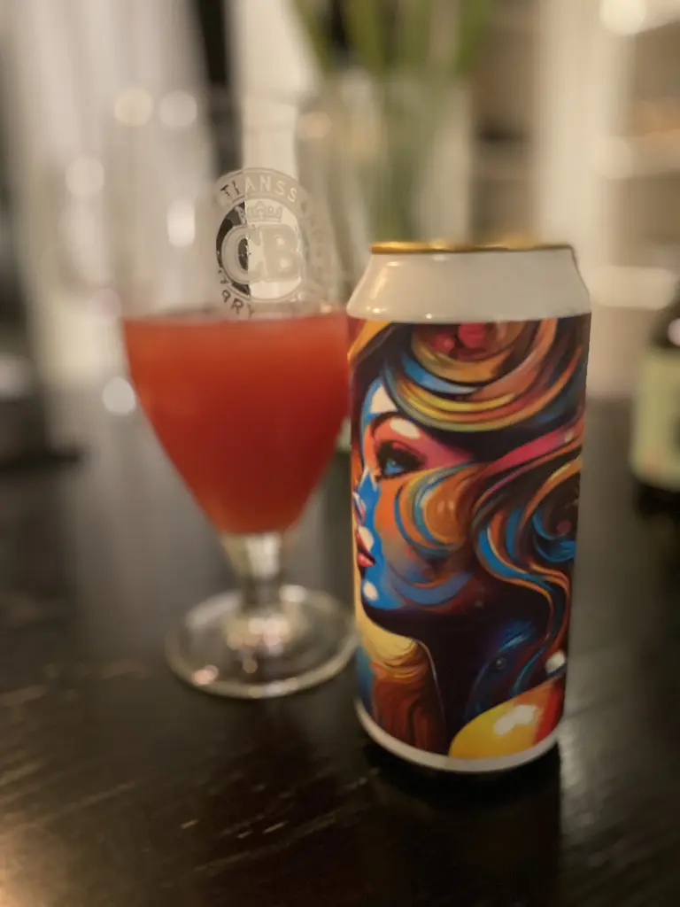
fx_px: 681
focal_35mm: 26
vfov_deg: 67.3
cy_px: 454
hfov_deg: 53.1
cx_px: 340
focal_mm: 4.25
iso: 1000
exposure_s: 1/20
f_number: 1.8
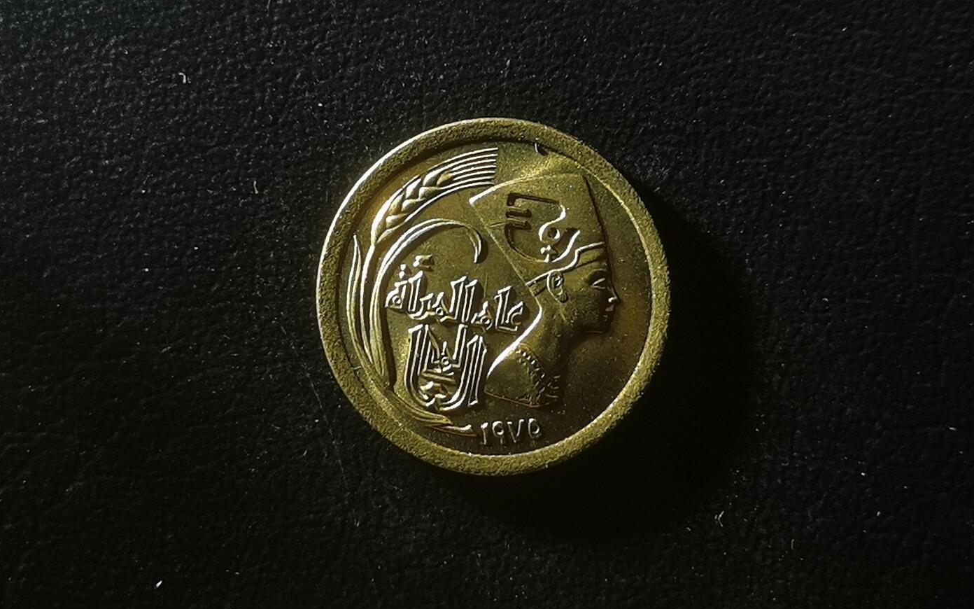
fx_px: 2150
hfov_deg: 25.5
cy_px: 295
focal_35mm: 81
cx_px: 485
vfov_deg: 16.1
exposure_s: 1/192
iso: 50
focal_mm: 4.75
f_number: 1.8
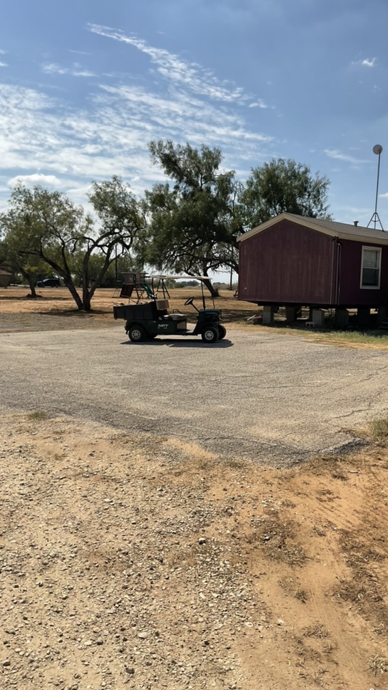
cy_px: 348
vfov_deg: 61.0
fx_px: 585
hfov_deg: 36.4
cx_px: 255
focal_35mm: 32
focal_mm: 3
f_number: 1.8
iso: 16
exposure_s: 1/3534
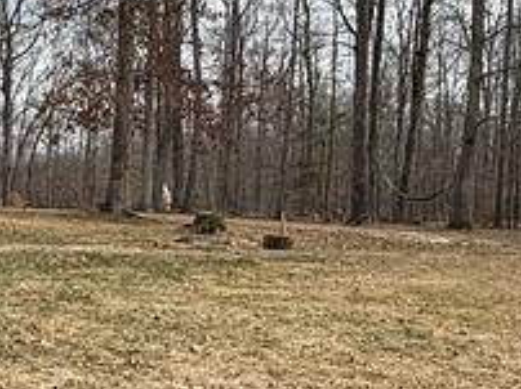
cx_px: -3
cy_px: 270
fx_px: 1067
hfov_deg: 26.0
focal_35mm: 71
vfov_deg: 20.6
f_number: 2.2
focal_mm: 2.22
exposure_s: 1/1572
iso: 50
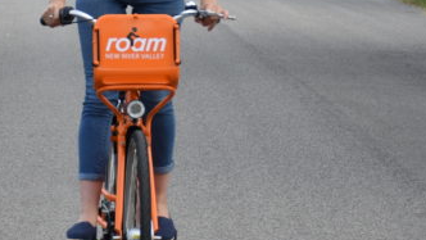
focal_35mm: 388
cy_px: 81
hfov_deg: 5.6
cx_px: 167
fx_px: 4384
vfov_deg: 3.1
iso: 100
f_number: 5.3
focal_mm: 80
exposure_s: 1/250
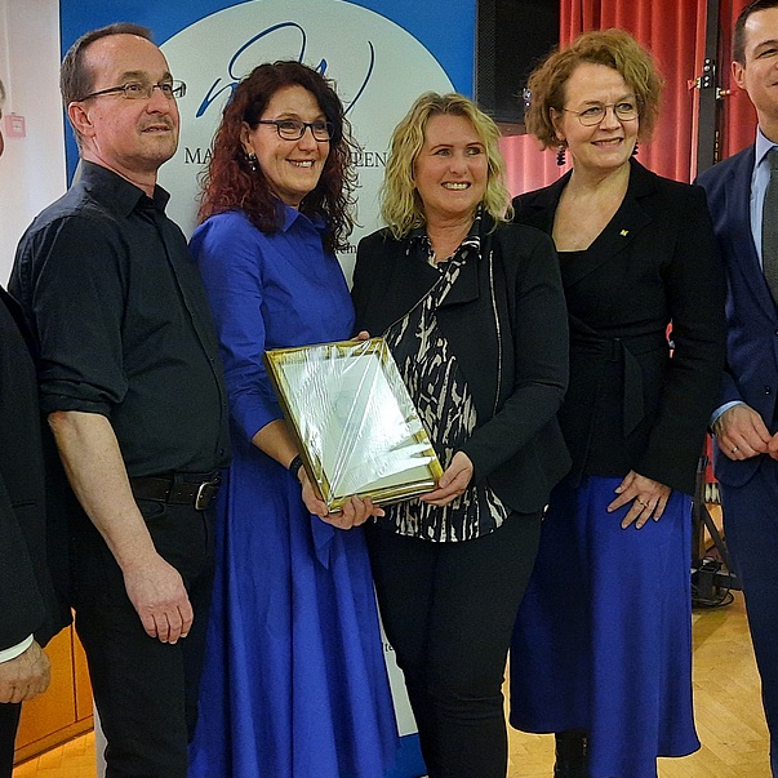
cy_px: 385
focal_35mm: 33
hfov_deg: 49.7
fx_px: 839
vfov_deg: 49.7
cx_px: 382
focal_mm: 4.6
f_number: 2
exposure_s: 1/25
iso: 400
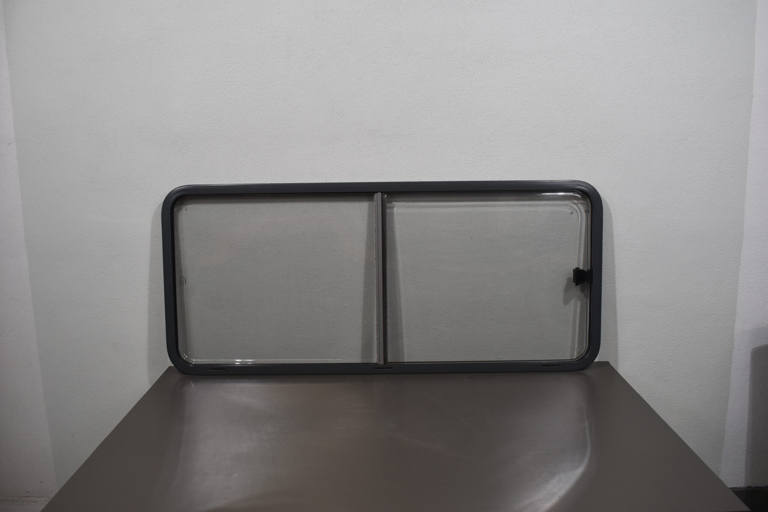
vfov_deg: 43.6
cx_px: 384
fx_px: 640
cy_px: 256
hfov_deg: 61.9
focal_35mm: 30
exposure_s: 1/125
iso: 400
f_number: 5.6
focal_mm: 20
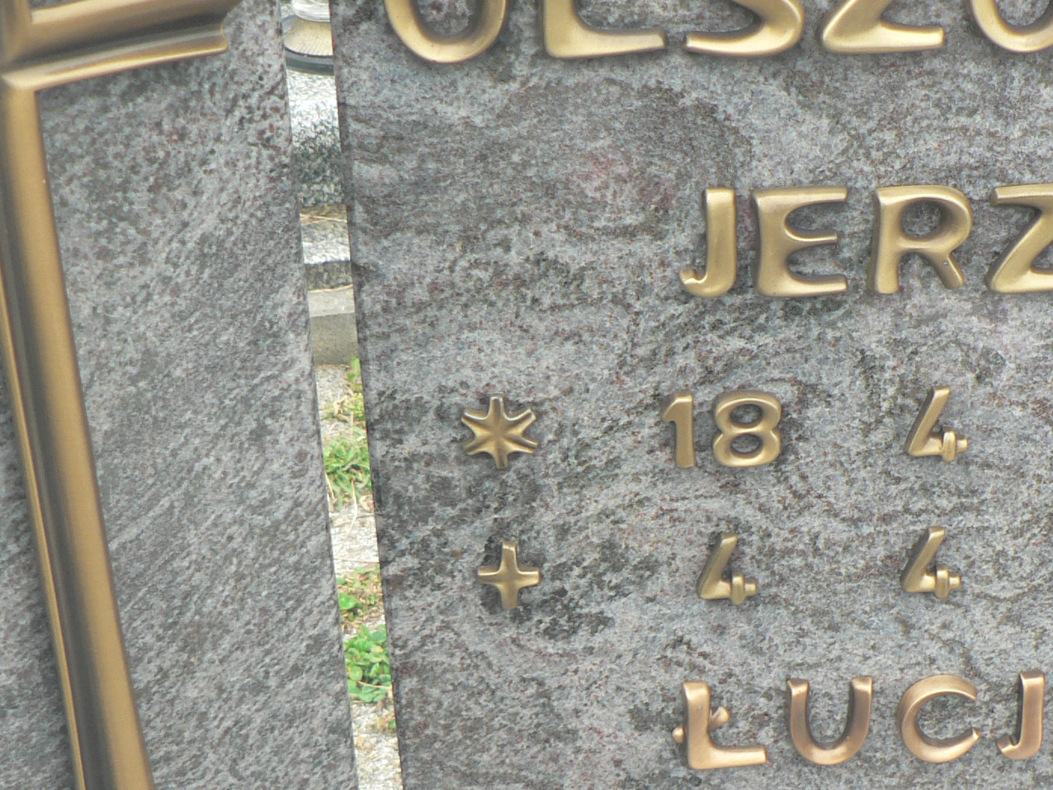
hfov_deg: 29.2
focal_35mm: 66
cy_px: 535
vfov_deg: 22.2
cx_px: 690
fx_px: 2008
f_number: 2.8
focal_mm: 6
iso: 80
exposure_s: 1/80
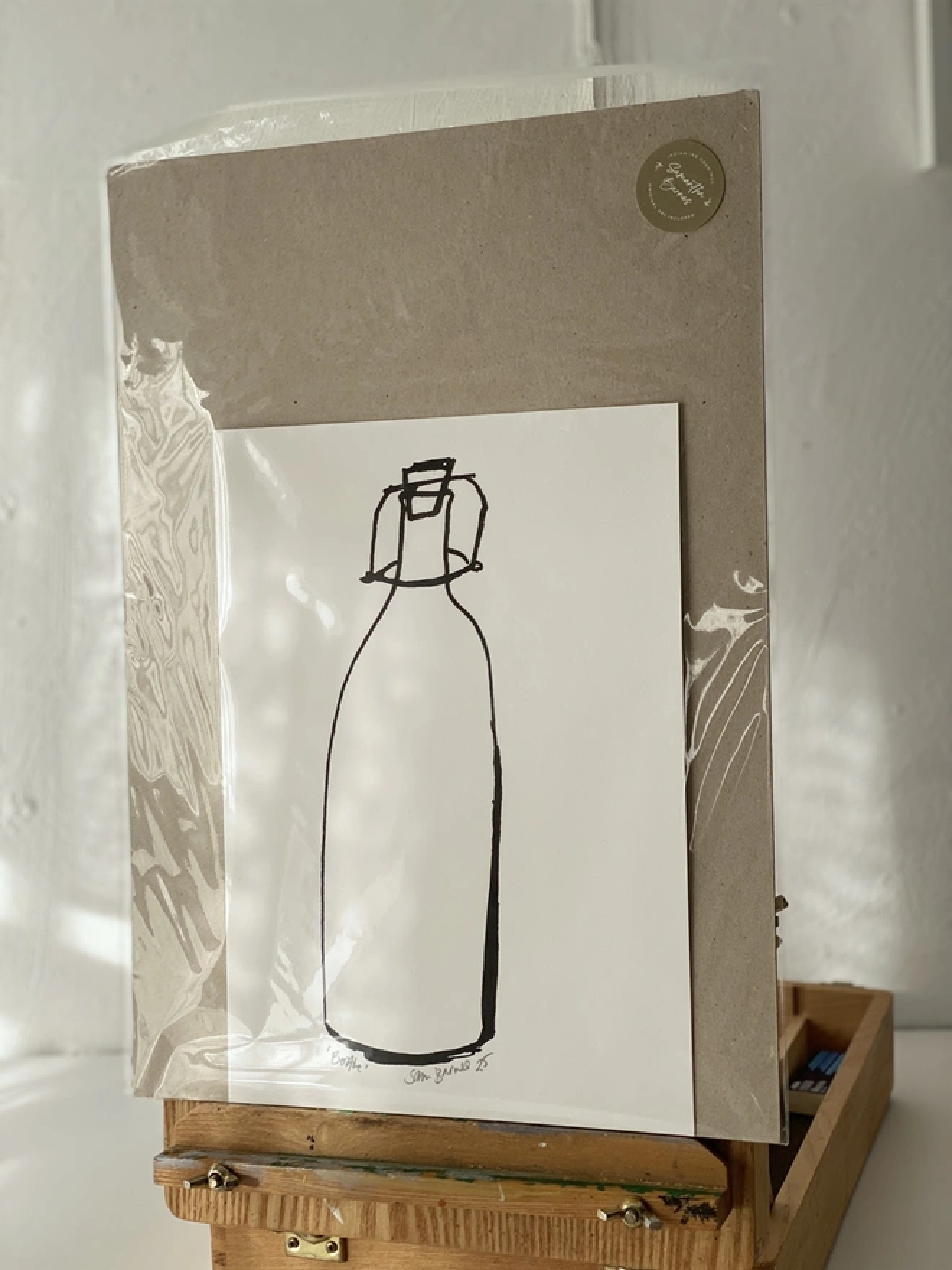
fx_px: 1907
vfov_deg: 36.8
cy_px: 635
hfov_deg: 28.0
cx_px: 476
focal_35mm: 52
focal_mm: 6
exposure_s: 1/480
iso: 20
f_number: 2
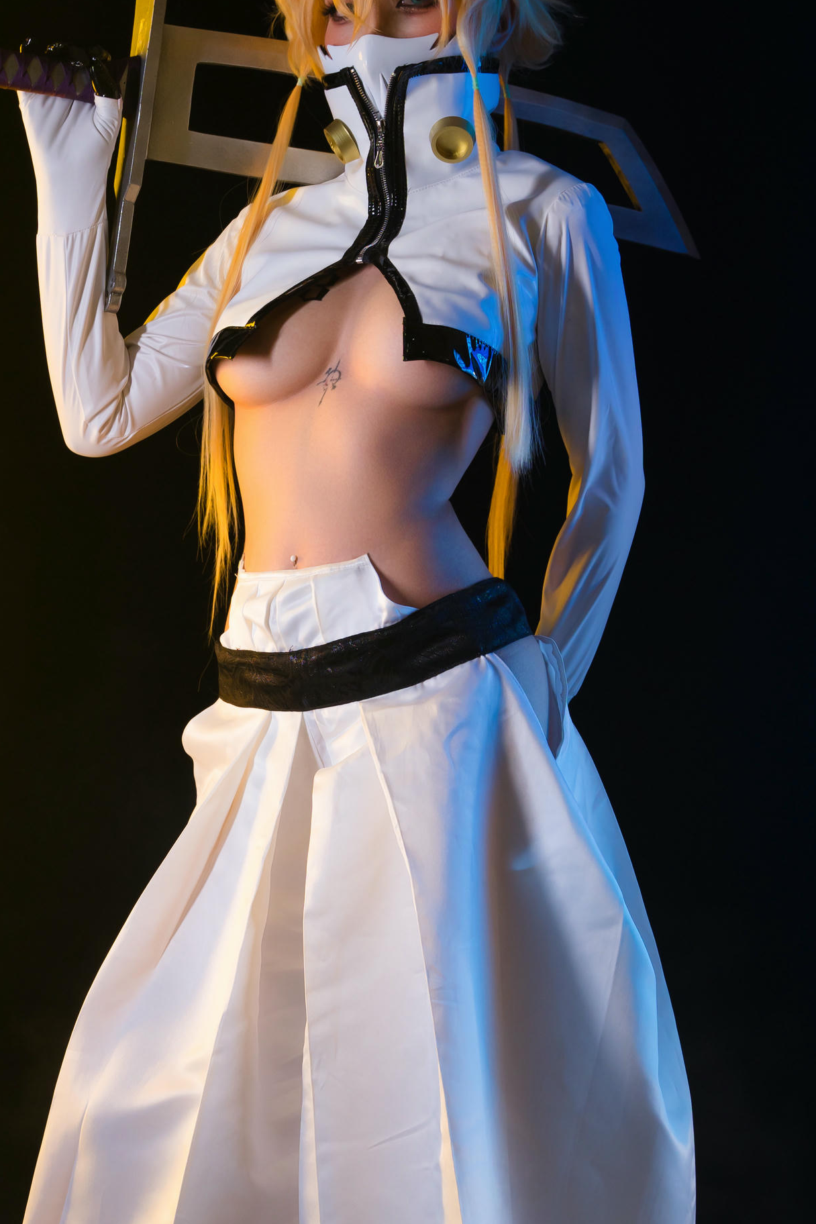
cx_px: 283
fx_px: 2482
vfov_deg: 27.7
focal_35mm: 73
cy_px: 699
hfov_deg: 18.6
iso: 400
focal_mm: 38
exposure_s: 1/100
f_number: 5
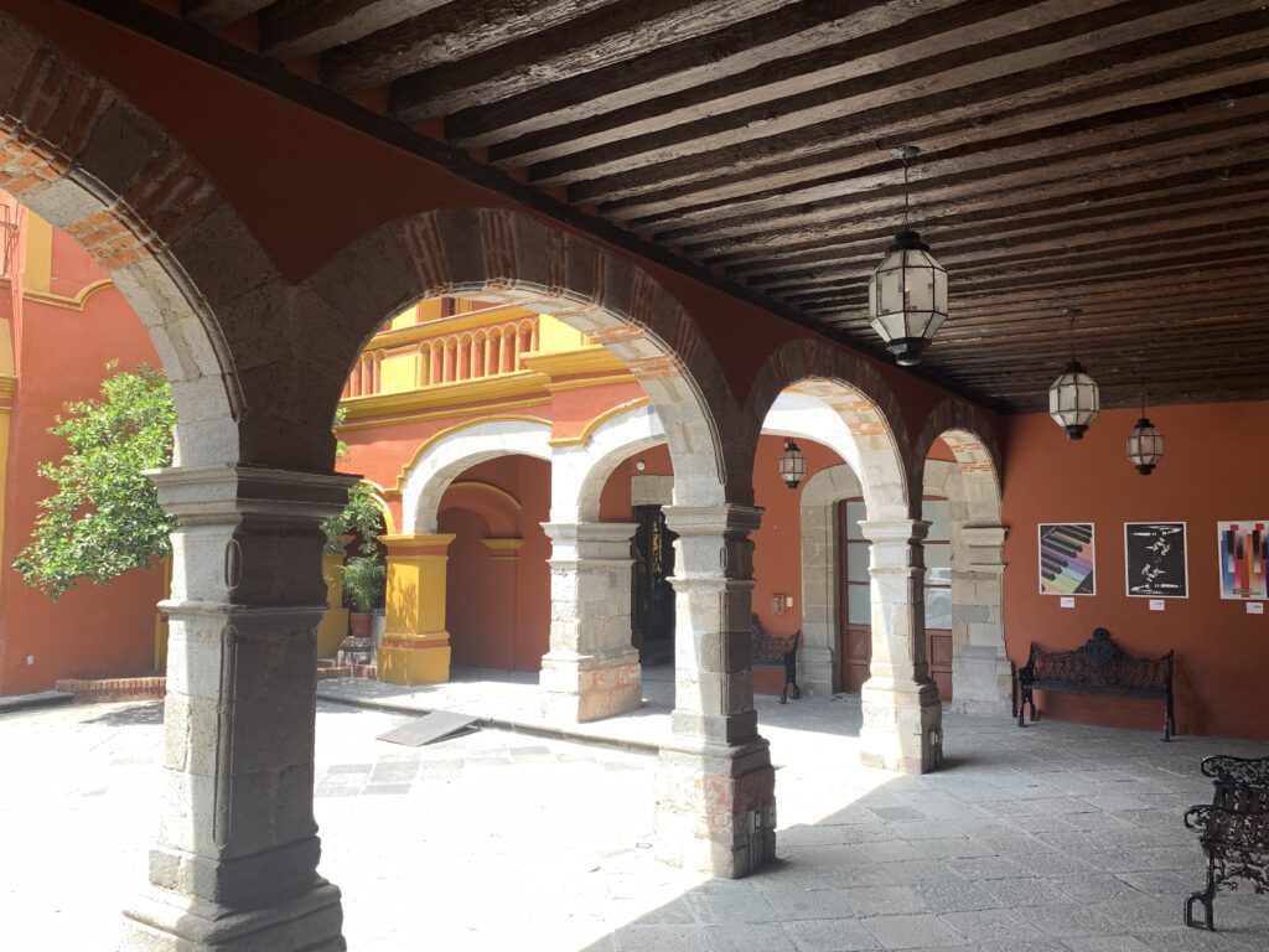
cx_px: 634
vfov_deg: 53.1
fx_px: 953
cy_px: 476
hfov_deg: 67.3
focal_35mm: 26
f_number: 1.8
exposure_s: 1/274
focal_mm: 4.25
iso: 25
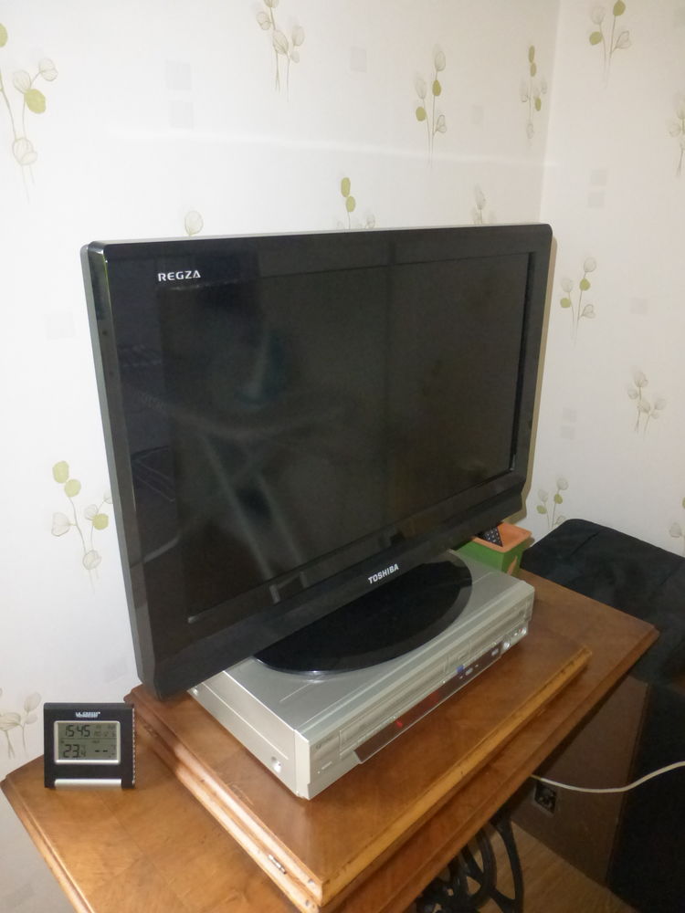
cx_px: 342
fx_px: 633
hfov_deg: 56.8
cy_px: 456
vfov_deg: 71.6
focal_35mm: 24
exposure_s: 1/60
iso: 800
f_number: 3.3
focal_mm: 4.3
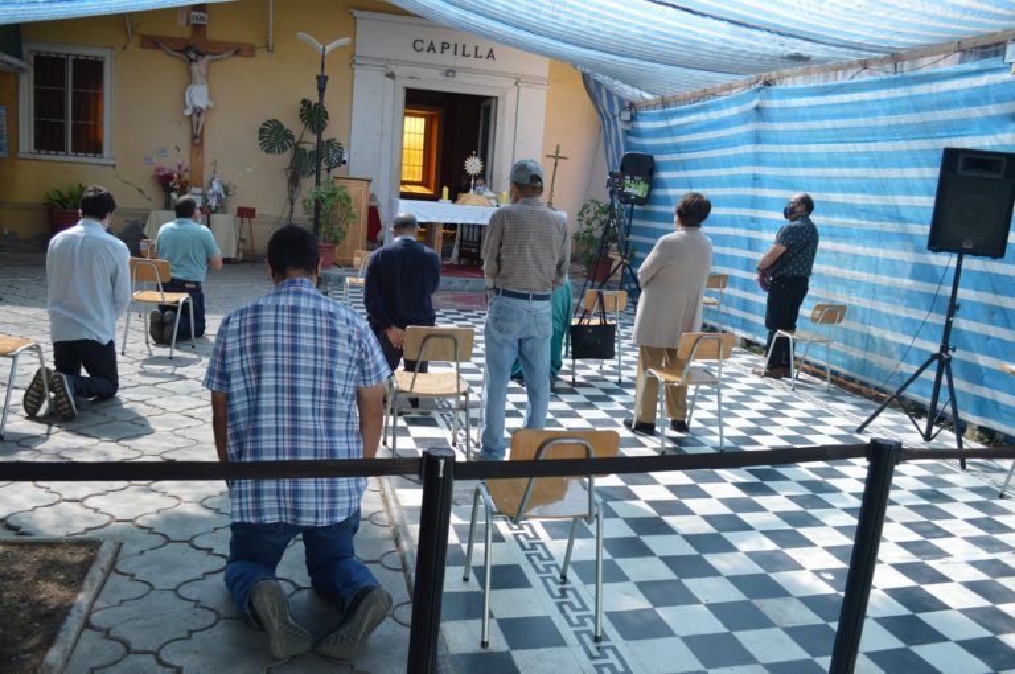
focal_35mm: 27
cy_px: 337
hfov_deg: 67.4
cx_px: 508
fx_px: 760
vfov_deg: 47.8
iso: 640
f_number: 3.5
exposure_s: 1/500
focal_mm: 18
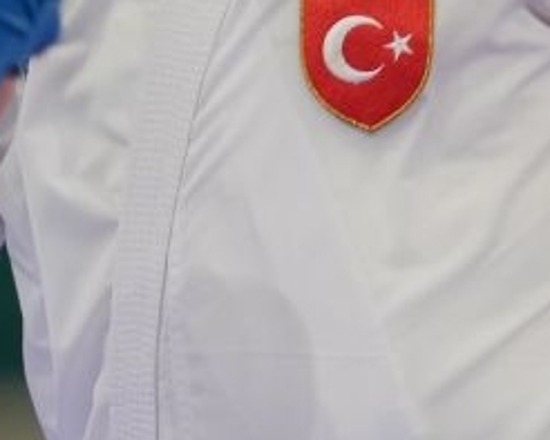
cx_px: 235
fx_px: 22326
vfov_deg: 1.1
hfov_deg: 1.4
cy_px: 442
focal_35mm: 1371
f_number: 2.8
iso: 500
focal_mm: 200
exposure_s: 1/1000
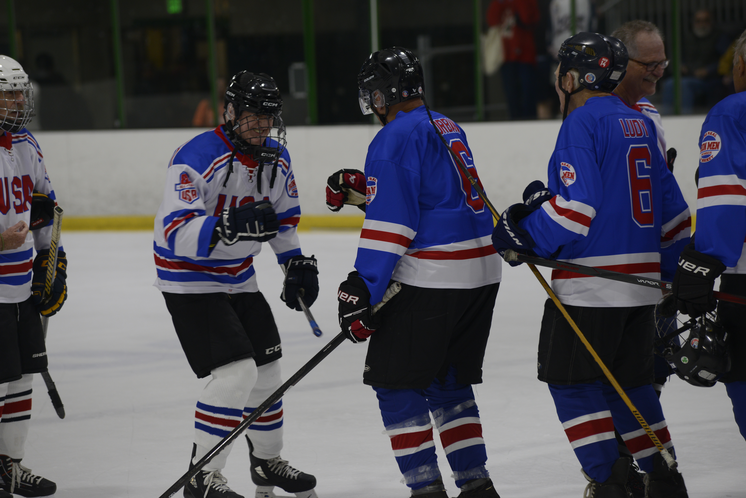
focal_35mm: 200
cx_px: 373
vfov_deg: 6.9
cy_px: 249
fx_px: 4146
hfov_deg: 10.3
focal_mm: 200
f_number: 5.6
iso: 640
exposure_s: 1/125
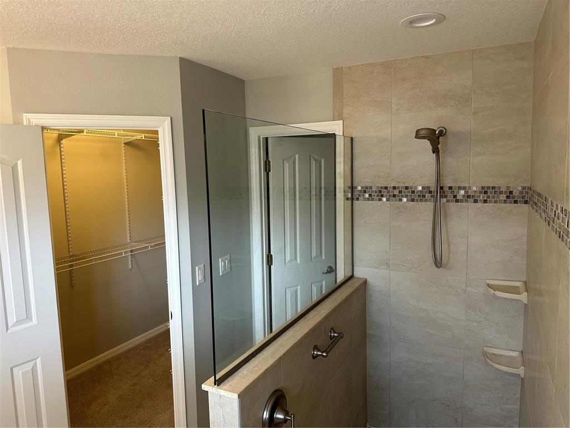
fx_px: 395
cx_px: 285
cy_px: 214
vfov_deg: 56.8
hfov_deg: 71.6
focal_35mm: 24
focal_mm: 6.86
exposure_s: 1/60
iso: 160
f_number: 1.78
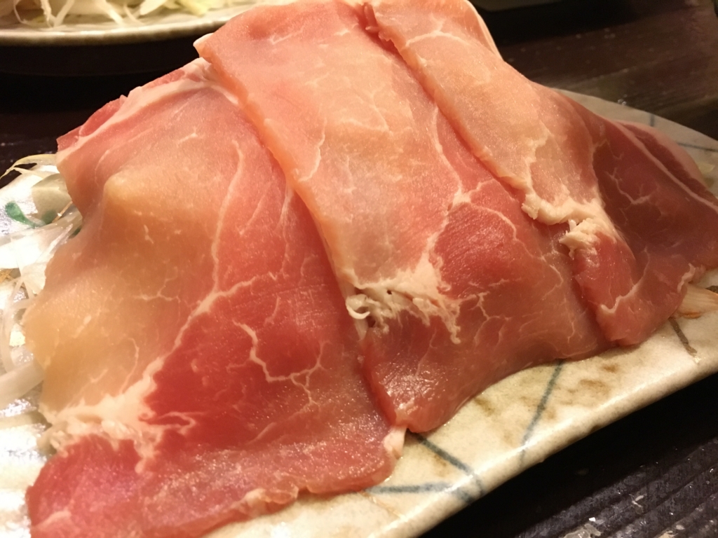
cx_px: 359
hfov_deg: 61.7
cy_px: 269
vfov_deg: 48.2
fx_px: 602
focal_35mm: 29
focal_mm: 4.15
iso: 320
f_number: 2.2
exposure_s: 1/15
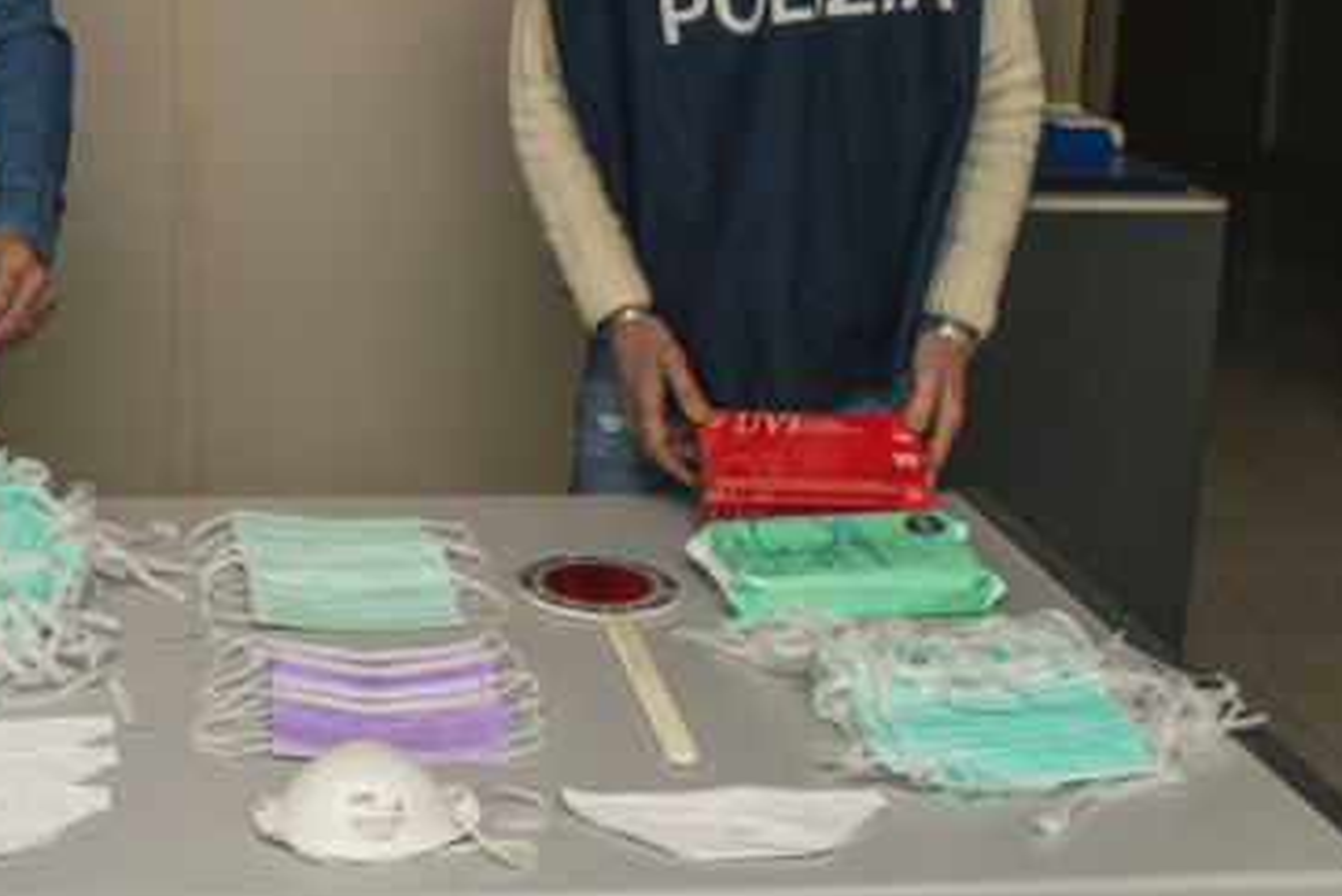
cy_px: 142
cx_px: 258
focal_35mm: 56
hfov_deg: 34.5
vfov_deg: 23.7
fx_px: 2088
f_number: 8
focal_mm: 20
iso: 200
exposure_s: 1/125
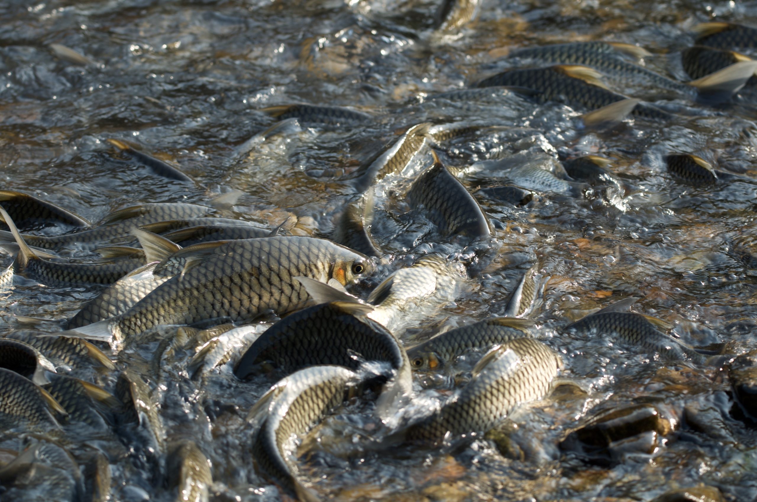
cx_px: 378
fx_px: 3148
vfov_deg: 9.1
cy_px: 251
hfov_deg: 13.7
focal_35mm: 150
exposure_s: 1/100
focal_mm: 100
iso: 100
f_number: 4
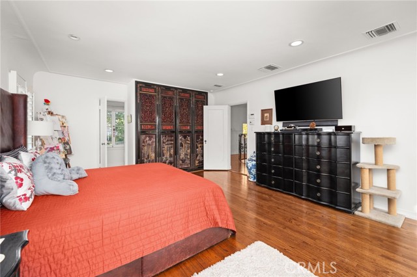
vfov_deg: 81.1
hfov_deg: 104.3
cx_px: 208
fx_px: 162
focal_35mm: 14
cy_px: 138
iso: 400
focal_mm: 14
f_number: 7.1
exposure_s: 1/2.5
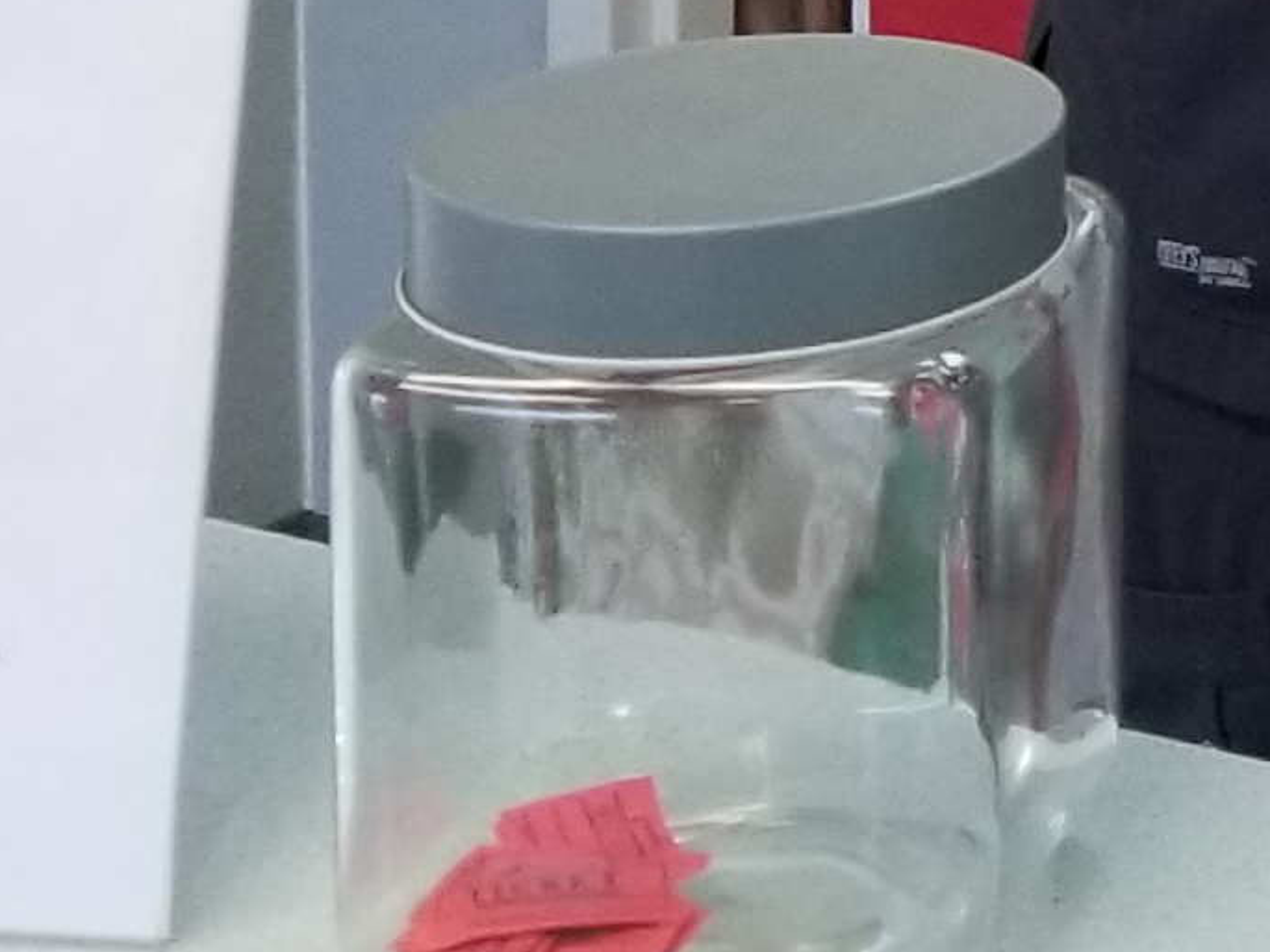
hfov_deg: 11.6
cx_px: 2577
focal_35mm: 153
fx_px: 5614
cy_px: -1284
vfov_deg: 8.8
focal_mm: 4.25
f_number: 1.7
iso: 125
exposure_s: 1/60
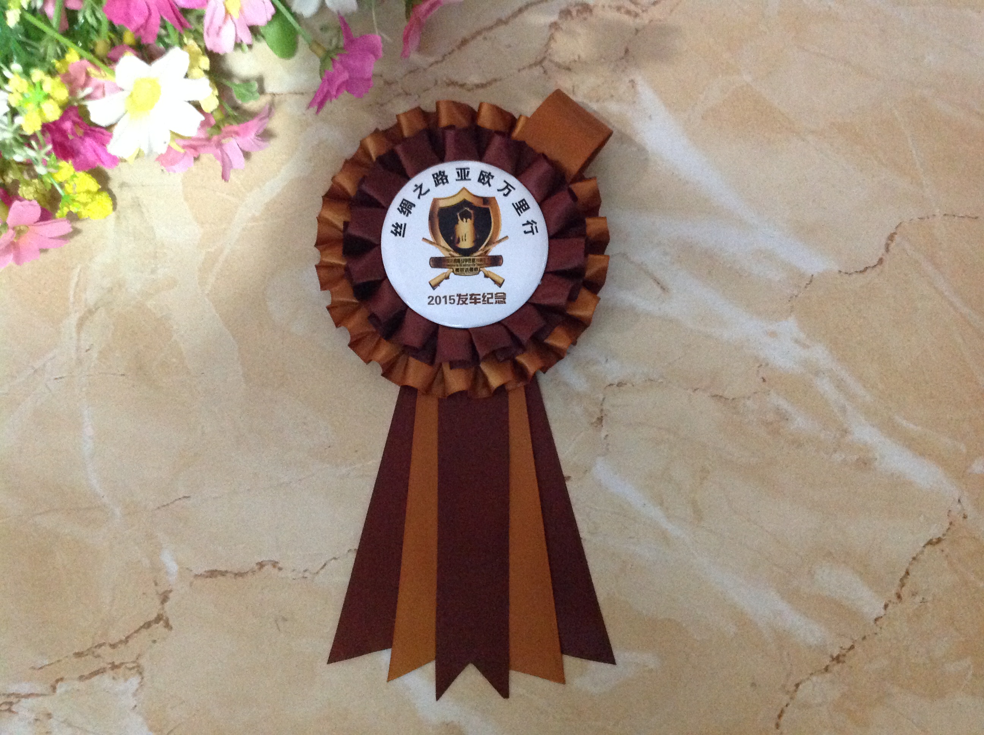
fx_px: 993
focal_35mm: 35
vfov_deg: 40.6
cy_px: 368
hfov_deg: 52.7
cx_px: 492
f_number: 2.4
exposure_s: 1/17
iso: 640
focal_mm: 4.28
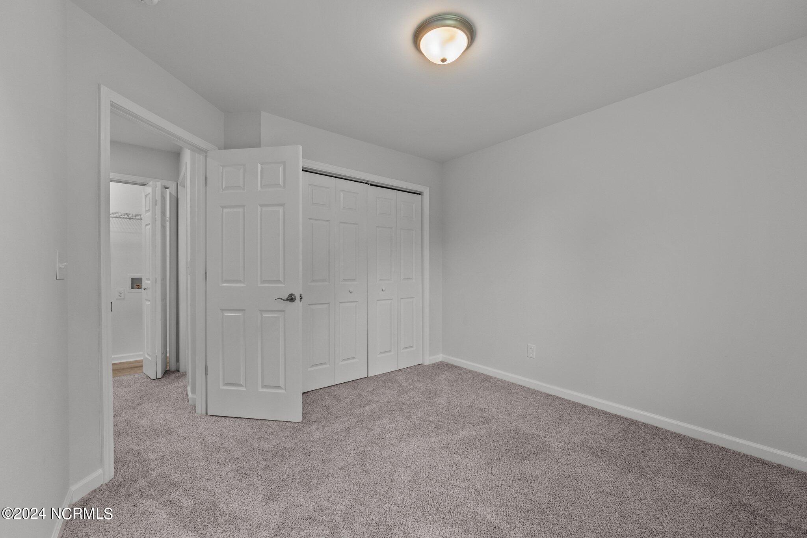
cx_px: 404
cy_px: 269
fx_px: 314
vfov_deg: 81.2
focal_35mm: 14
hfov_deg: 104.3
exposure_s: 1/15
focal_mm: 14
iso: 500
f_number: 7.1
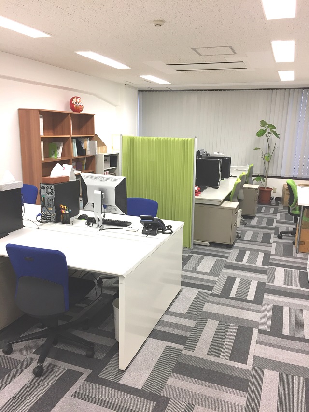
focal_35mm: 29
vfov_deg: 61.7
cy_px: 206
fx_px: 345
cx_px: 154
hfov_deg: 48.2
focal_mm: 4.15
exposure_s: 1/33
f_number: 2.2
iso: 32
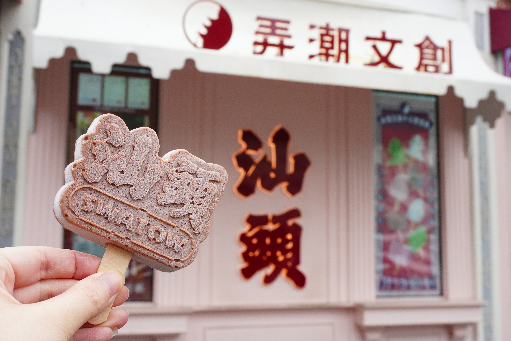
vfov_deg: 31.2
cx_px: 257
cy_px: 173
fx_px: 610
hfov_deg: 45.4
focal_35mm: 43
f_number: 10
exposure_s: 1/100
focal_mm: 28
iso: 320
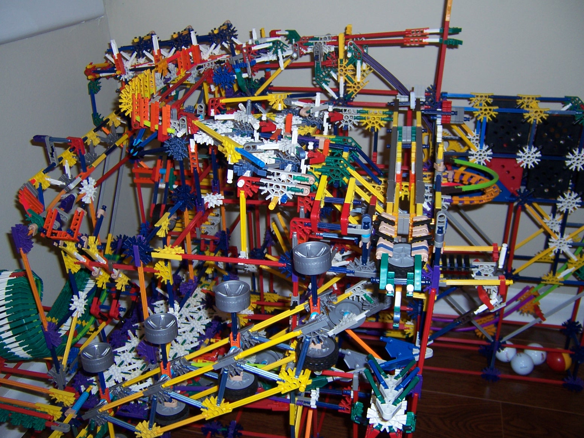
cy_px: 219
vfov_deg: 42.9
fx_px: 557
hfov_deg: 55.4
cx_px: 292
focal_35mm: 33
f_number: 2.8
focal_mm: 5.5
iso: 80
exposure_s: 1/60
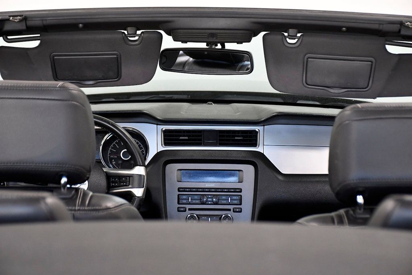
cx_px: 206
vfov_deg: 16.3
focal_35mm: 84
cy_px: 138
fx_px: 961
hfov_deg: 24.2
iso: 2500
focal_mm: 56
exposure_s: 1/320
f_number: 4.8
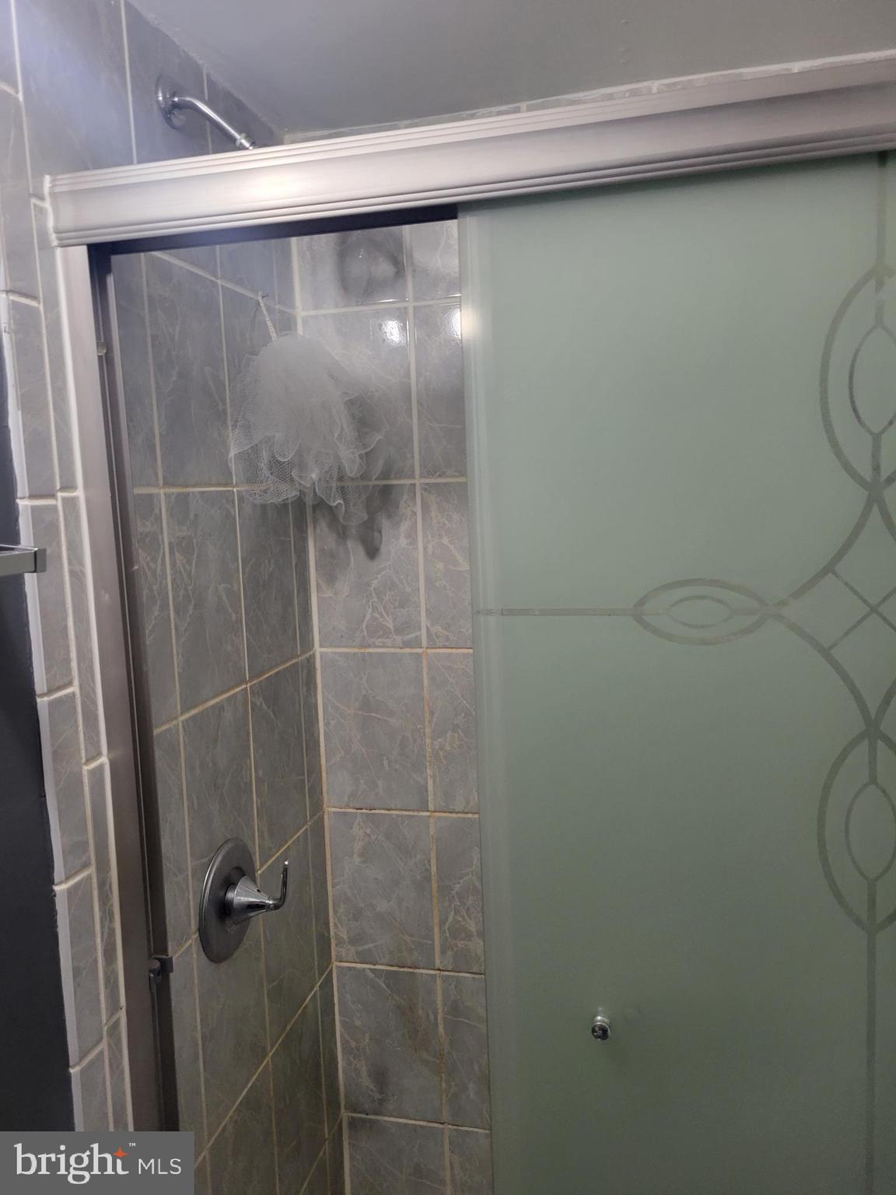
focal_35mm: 26
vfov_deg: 67.3
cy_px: 598
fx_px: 897
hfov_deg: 53.1
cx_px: 448
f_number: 1.8
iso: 200
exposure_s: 1/40
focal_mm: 5.4
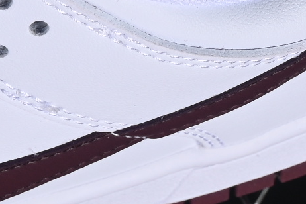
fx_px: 3842
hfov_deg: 4.5
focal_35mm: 452
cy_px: -169
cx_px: -208
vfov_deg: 3.0
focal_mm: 50
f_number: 8
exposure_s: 1/80
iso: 160
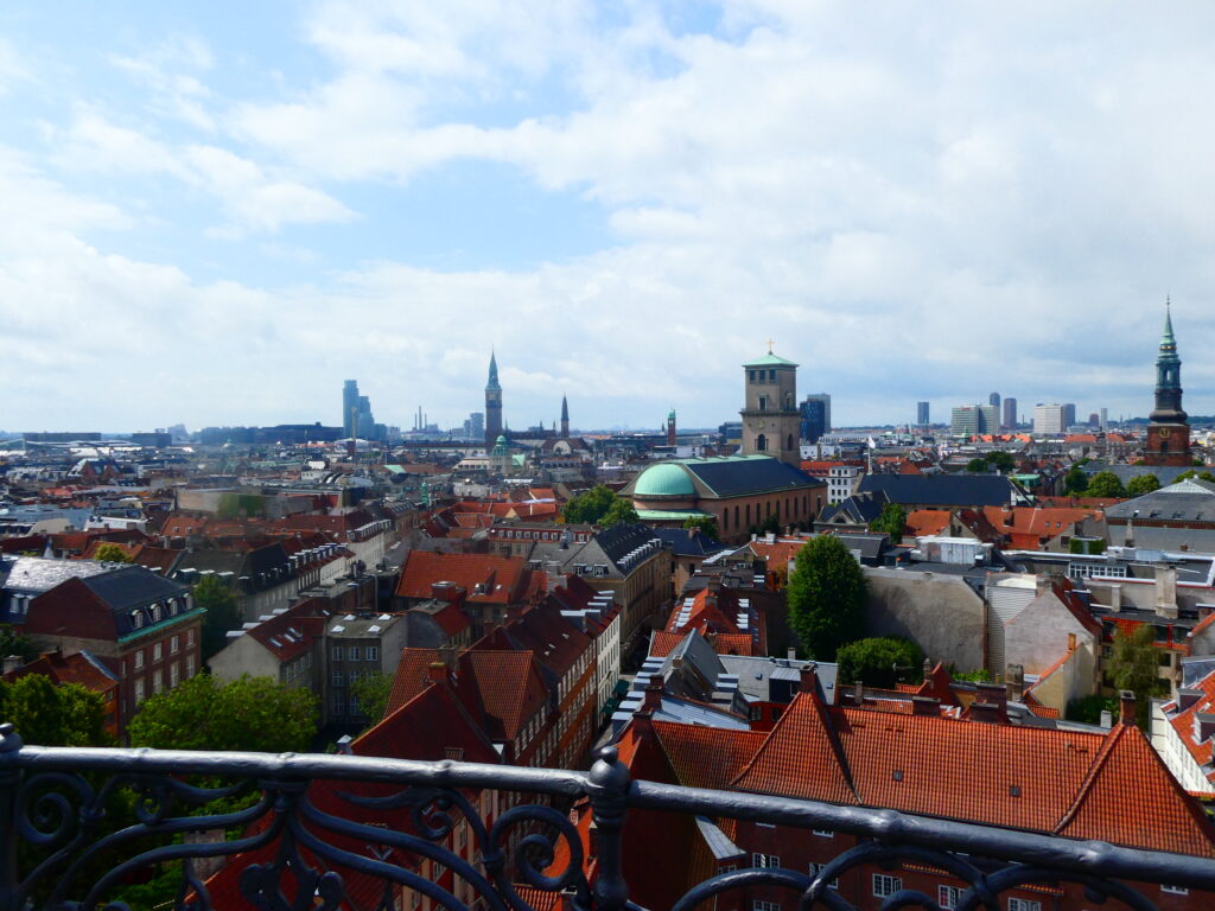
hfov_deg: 67.3
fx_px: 913
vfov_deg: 53.1
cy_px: 456
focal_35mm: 26
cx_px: 608
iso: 80
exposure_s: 1/500
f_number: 5.6
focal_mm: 4.7
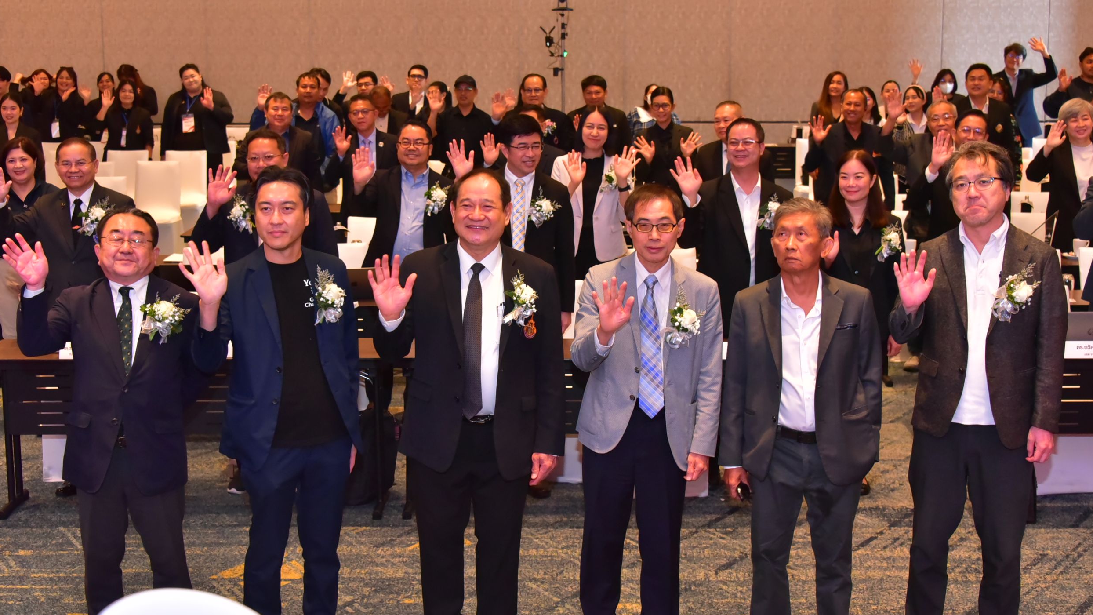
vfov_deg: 20.4
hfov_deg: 35.4
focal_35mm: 59
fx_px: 1710
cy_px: 303
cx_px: 547
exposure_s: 1/200
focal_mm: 56
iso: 5000
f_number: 6.3
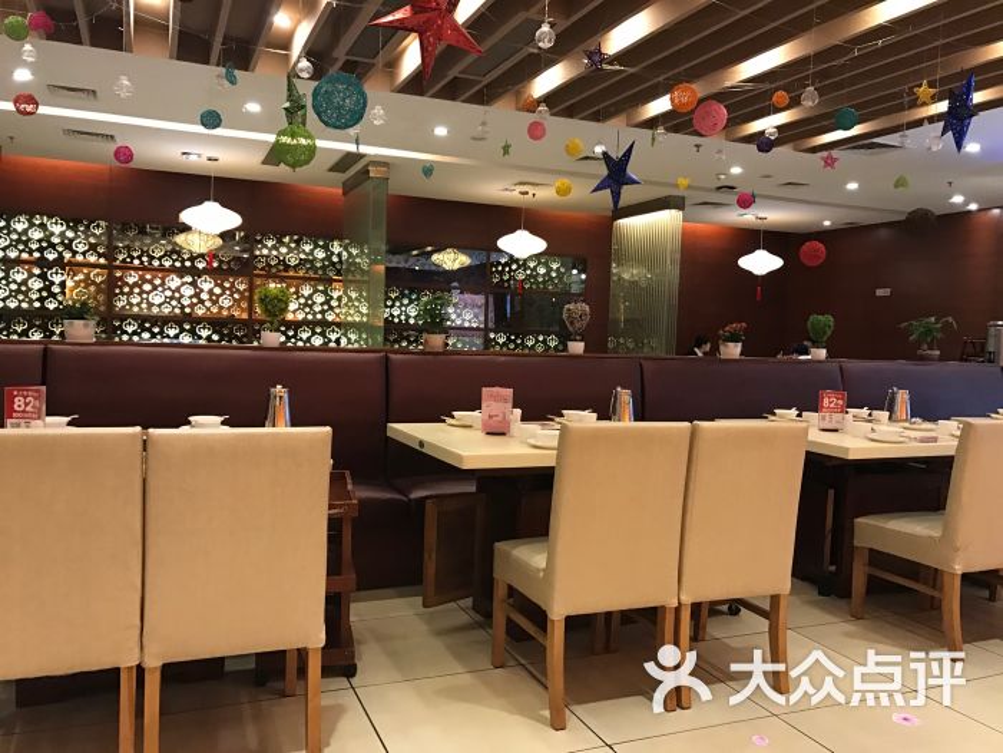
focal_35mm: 28
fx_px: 811
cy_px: 376
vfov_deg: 49.7
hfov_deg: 63.4
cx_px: 502
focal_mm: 3.99
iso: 100
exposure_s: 1/17
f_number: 1.8
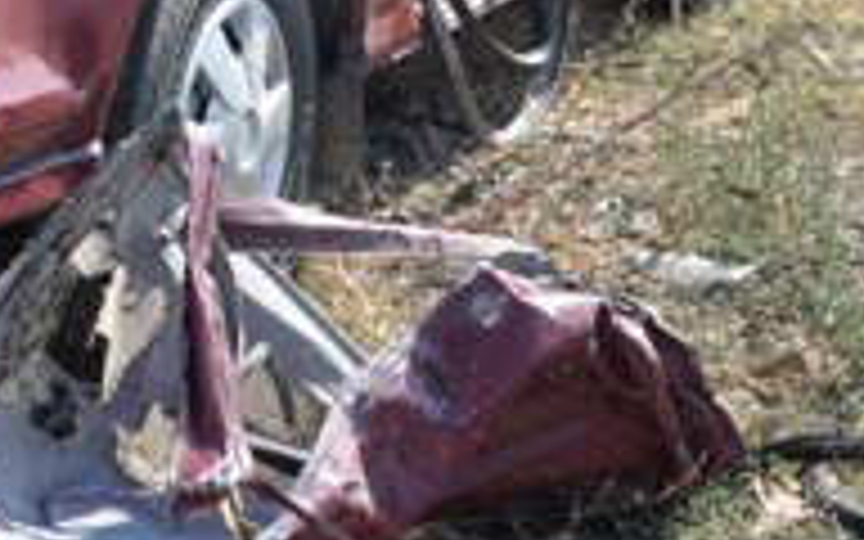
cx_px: 81
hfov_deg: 18.3
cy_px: -178
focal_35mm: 112
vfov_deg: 11.4
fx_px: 2637
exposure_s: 1/320
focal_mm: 22
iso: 320
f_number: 9
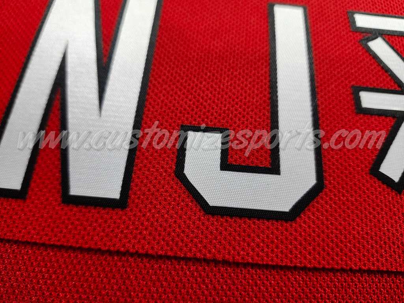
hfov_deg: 73.9
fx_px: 268
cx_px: 202
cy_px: 152
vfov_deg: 58.9
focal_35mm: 23
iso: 80
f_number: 1.8
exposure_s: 1/120
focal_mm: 5.54
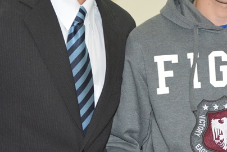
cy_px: 45
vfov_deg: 9.0
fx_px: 959
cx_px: 192
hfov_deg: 13.4
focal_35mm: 152
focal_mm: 40
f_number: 5.3
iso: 2000
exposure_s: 1/60
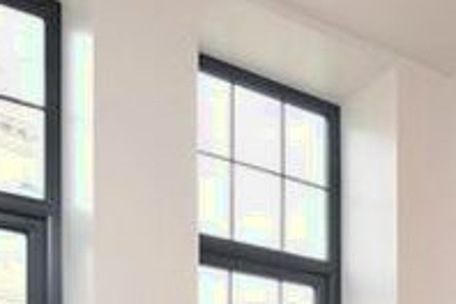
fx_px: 671
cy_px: 515
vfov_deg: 20.1
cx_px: 426
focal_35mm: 53
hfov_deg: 35.0
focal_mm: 10
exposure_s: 1/125
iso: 560
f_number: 5.6
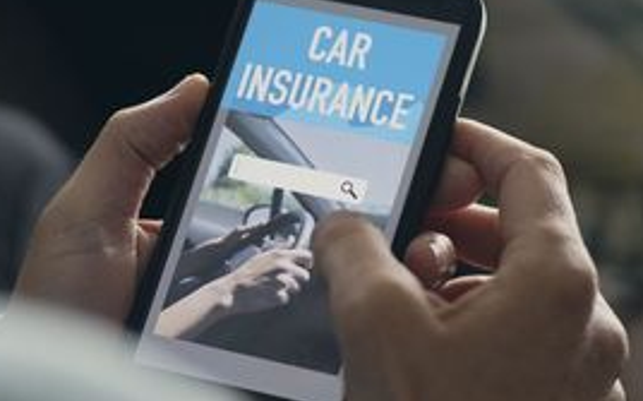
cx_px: 333
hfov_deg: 13.1
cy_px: 174
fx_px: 2801
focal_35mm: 160
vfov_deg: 8.2
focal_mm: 105
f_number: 4.5
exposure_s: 1/125
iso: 320
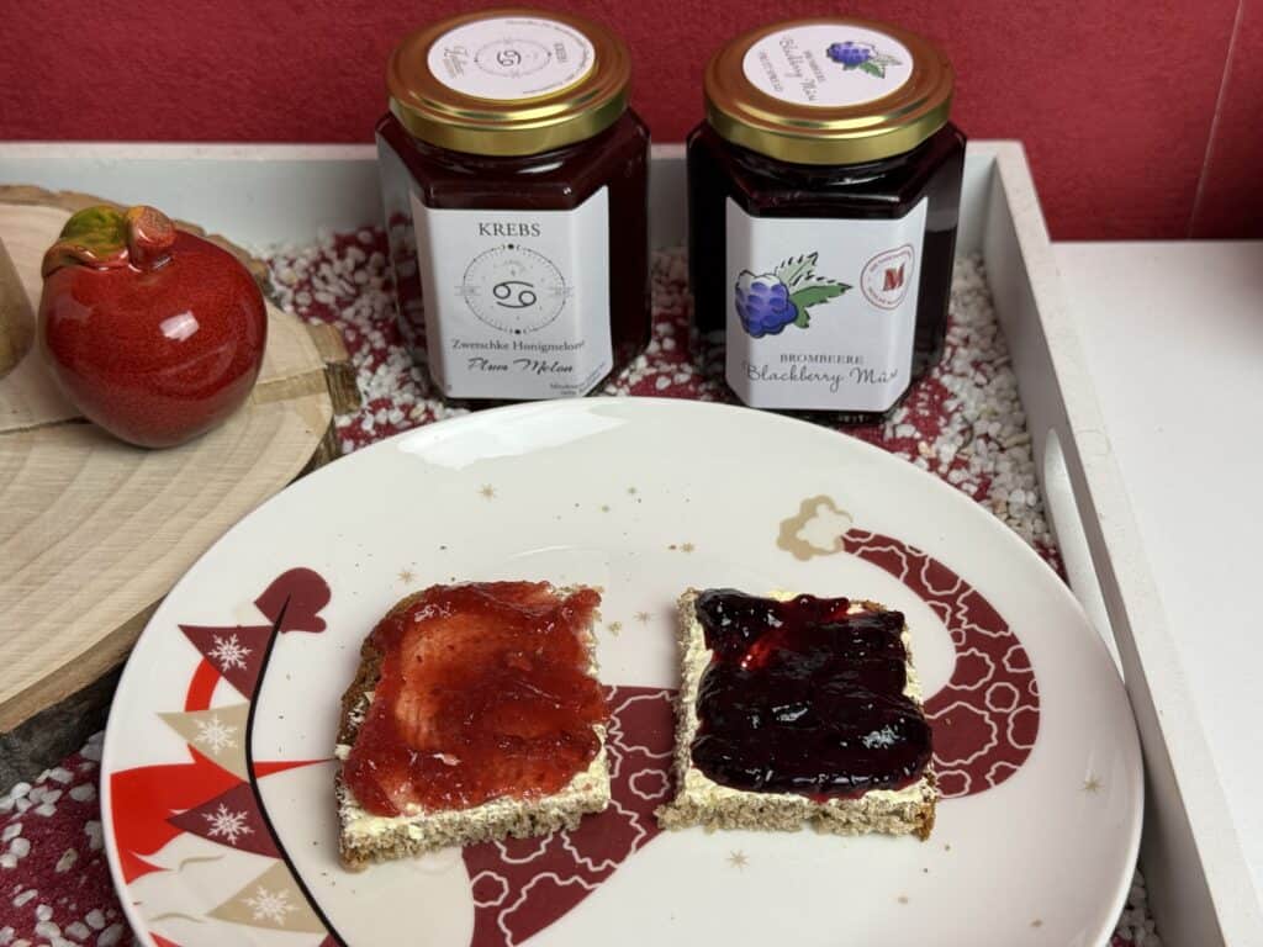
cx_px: 632
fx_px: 1751
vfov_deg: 30.3
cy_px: 474
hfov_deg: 39.7
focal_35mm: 48
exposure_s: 1/50
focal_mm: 6.76
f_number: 1.78
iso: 80
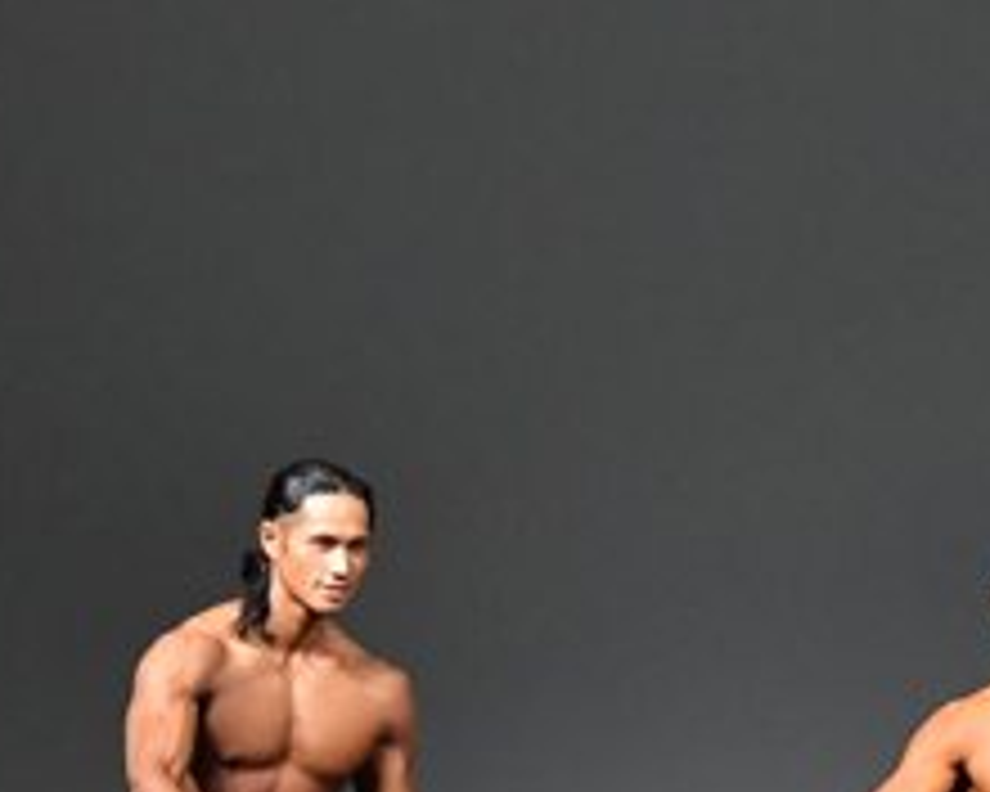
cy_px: 832
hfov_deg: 3.7
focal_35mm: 518
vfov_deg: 3.0
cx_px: 1604
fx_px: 15177
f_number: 5.6
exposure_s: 1/400
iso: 5000
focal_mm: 105
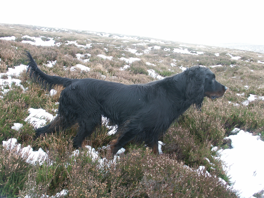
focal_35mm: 36
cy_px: 99
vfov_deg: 39.7
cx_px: 132
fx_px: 275
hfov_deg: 51.4
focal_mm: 9.46
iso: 100
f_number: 4
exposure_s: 1/60
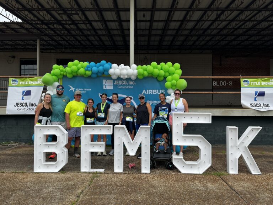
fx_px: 205
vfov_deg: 53.1
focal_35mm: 26
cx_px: 136
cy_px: 102
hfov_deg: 67.3
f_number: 1.6
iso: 50
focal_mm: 5.1
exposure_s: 1/1923
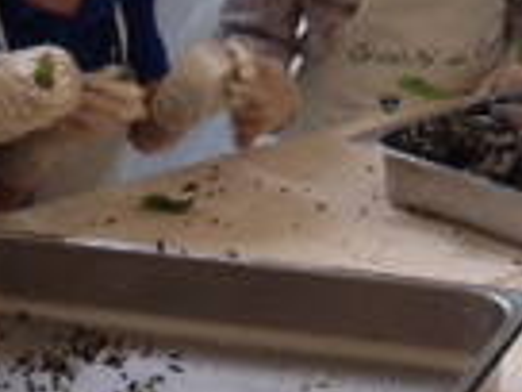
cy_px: -177
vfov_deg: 8.8
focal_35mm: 165
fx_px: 2488
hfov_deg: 11.6
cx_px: 710
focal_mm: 4.28
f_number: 2.4
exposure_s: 1/60
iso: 64
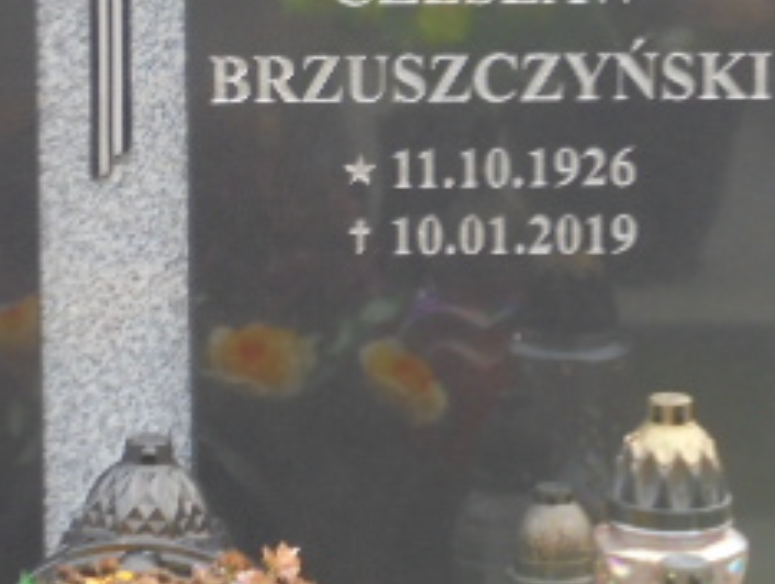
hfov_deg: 11.3
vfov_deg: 8.5
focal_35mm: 174
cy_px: -125
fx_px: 3902
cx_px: 228
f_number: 5.6
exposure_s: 1/30
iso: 160
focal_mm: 11.5
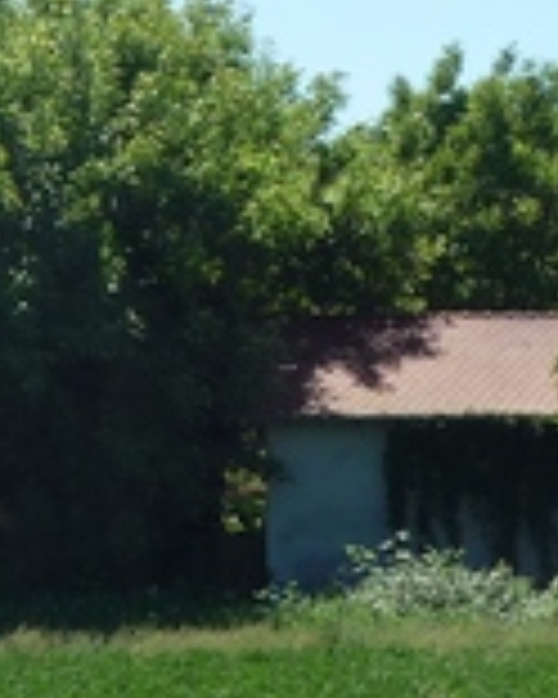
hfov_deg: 9.3
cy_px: 432
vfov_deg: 11.6
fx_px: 3427
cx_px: 189
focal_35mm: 166
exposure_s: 1/400
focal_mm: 7
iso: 100
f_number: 5.6
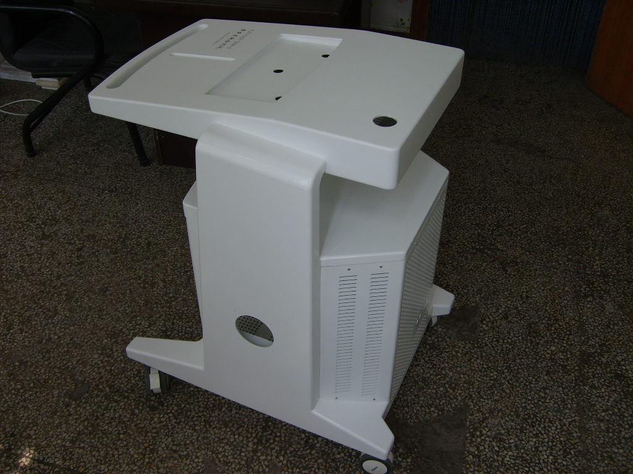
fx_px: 640
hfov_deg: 52.6
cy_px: 237
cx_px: 316
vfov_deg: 40.7
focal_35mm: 35
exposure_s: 1/250
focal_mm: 5.8
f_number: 2.8
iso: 50
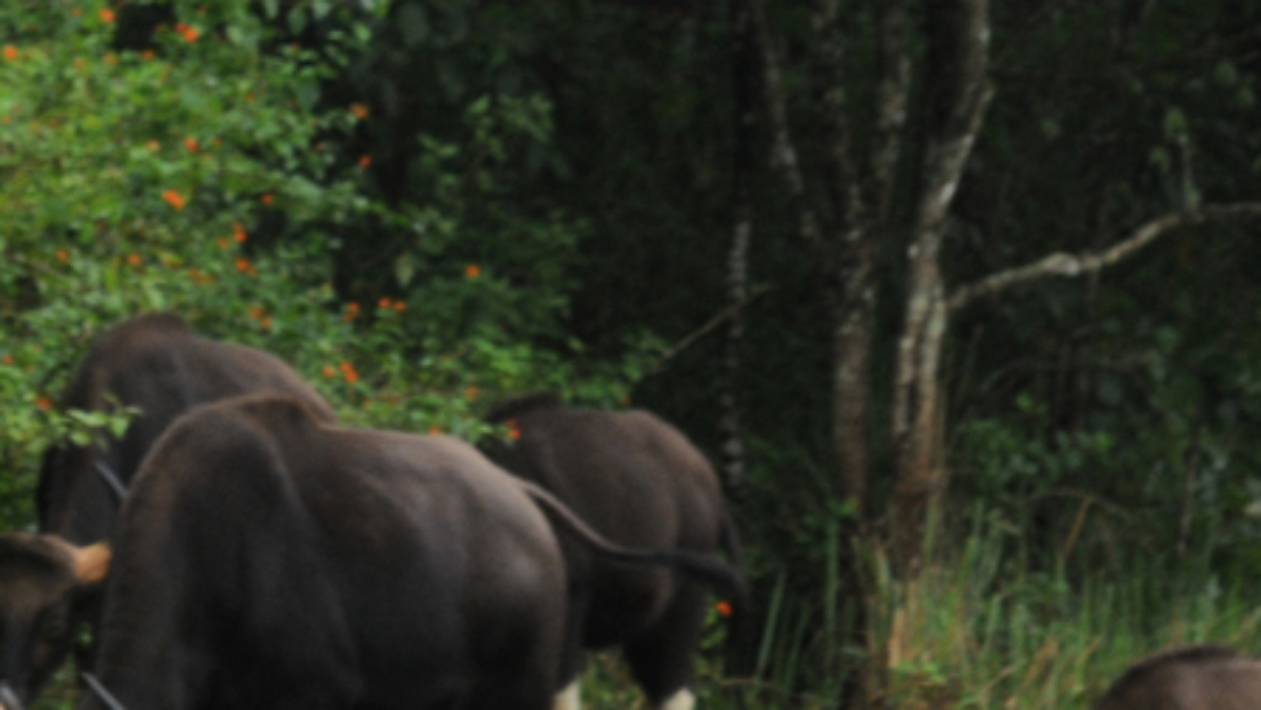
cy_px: 829
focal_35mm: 835
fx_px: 27906
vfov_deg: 1.5
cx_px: 124
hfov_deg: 2.6
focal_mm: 185
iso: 400
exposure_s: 1/200
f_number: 7.1
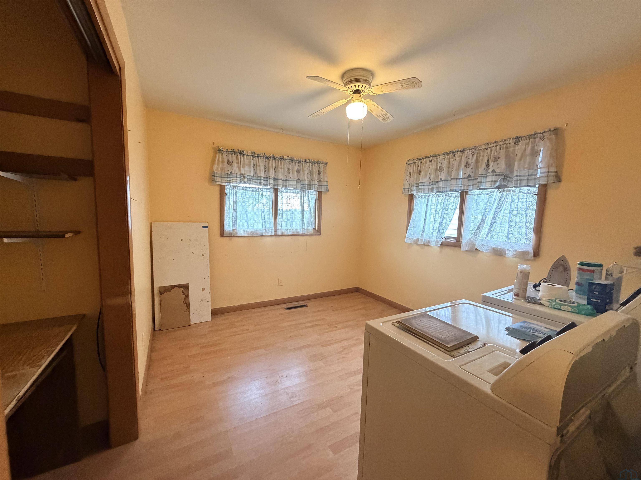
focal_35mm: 14
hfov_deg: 102.1
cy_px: 240
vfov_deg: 85.7
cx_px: 320
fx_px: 259
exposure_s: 1/60
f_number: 2.2
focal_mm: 2.22
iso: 640
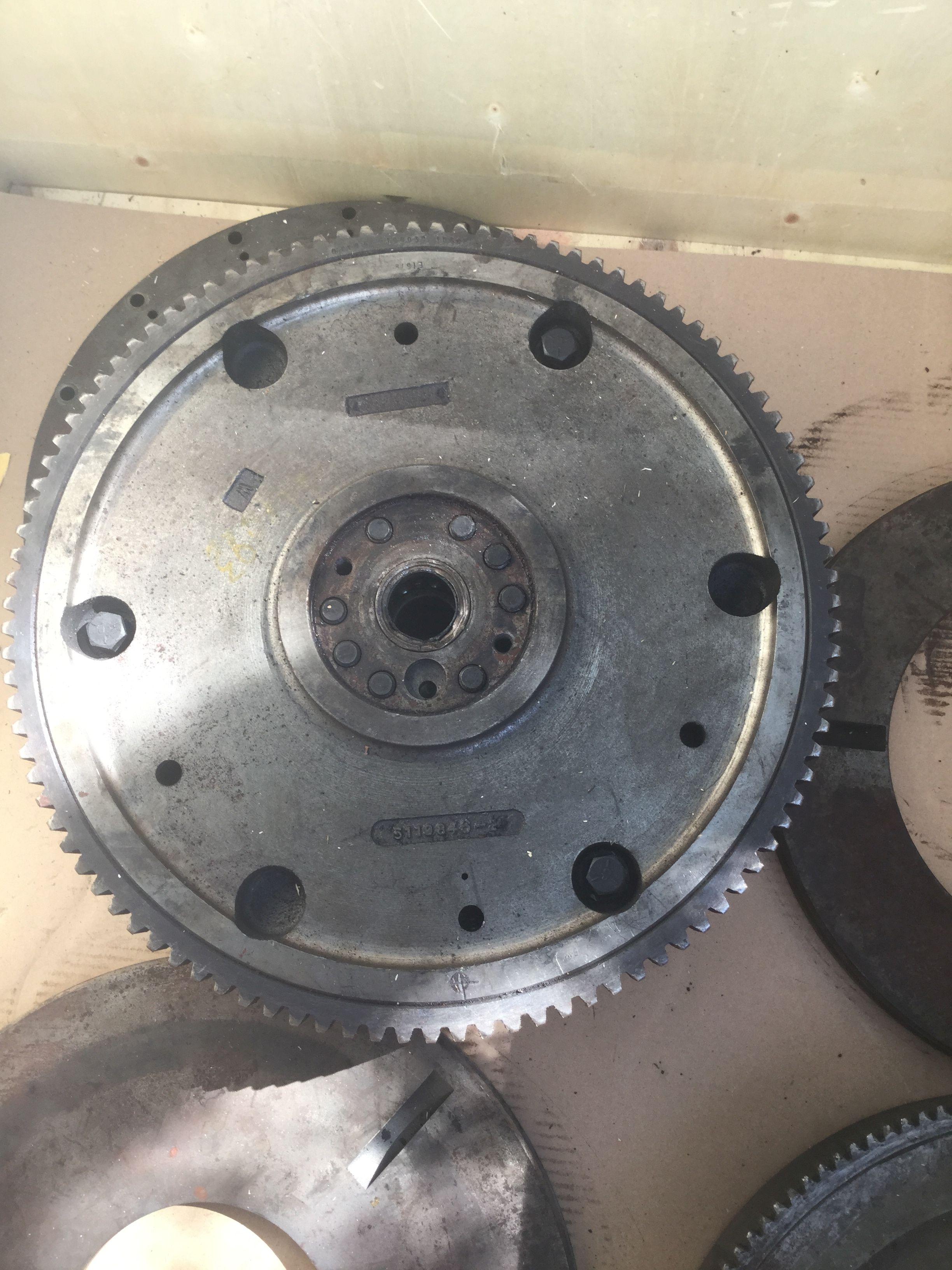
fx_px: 1137
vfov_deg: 58.4
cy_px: 635
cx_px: 476
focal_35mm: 31
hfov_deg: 45.4
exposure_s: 1/60
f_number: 2.4
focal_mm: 3.3
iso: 25
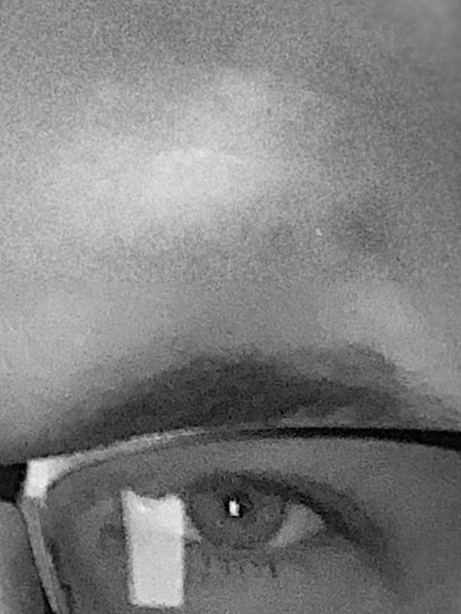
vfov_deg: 11.6
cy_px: 967
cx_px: -115
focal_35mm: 162
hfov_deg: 9.0
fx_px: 2875
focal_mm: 2.87
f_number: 2.2
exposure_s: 1/17
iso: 320
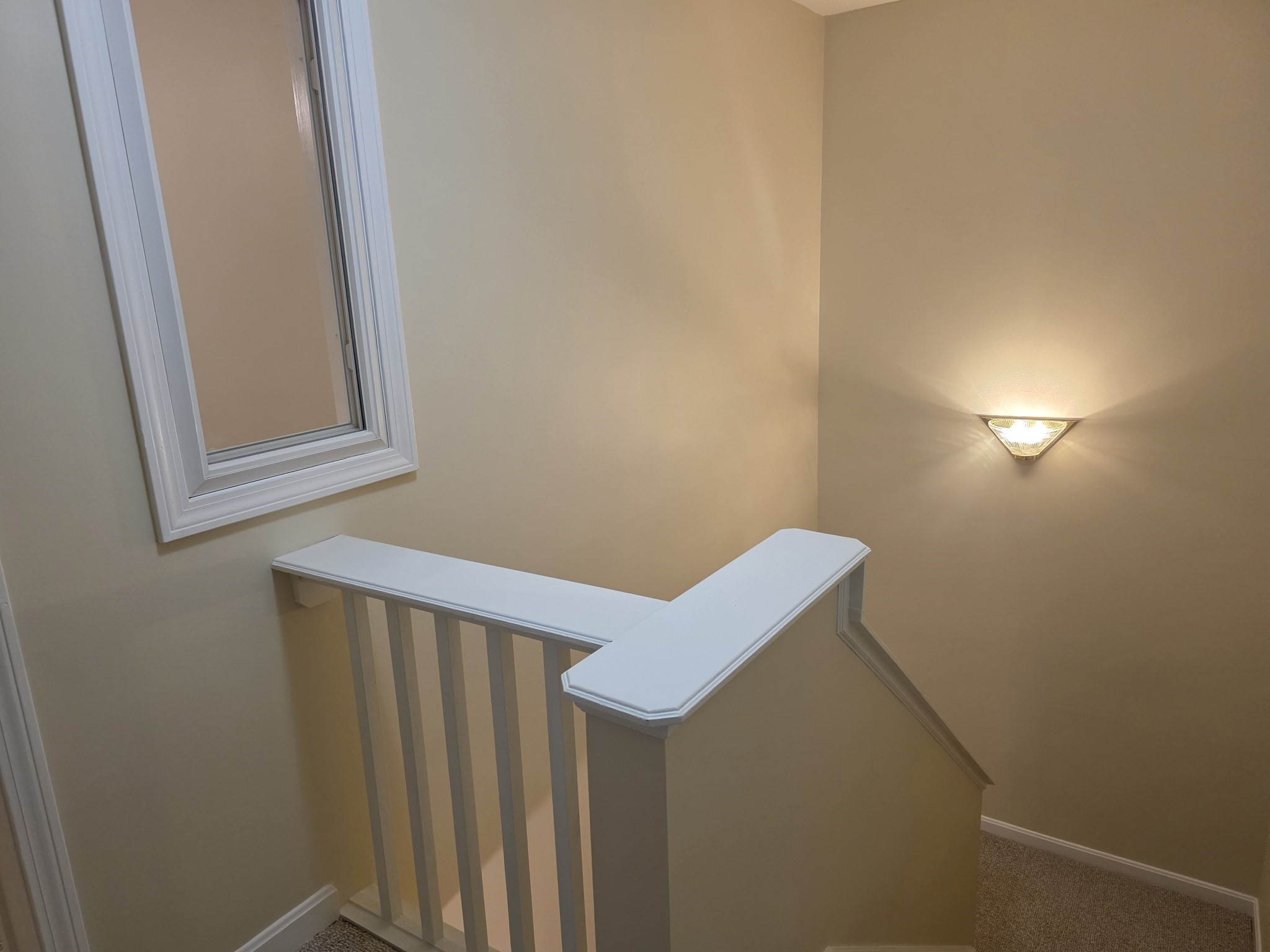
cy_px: 476
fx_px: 844
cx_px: 635
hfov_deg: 73.9
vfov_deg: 58.9
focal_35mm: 23
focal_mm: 6.3
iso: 400
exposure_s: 1/120
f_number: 1.7
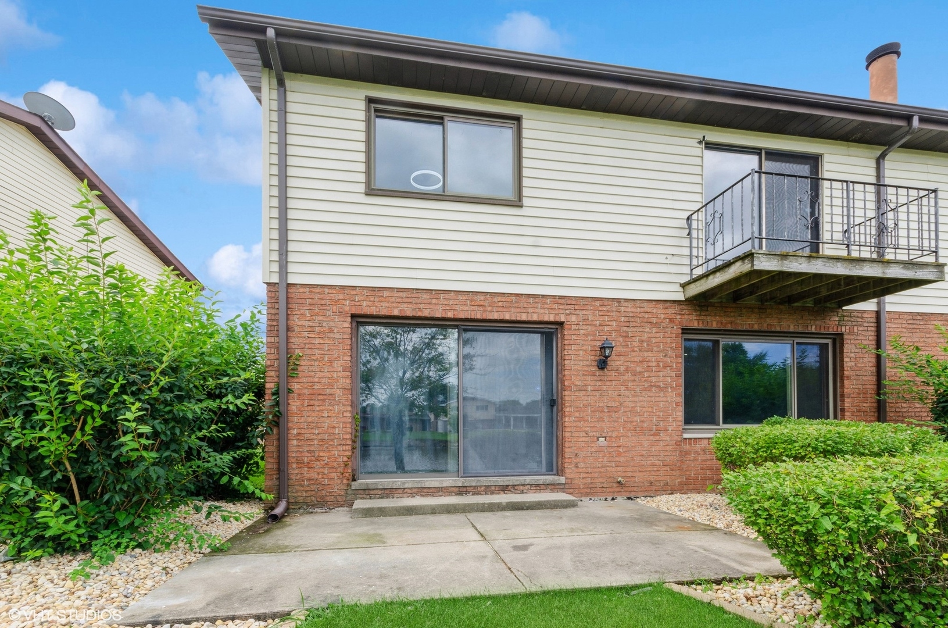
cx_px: 474
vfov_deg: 77.1
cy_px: 314
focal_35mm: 15
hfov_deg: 100.5
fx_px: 394
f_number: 14
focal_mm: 10
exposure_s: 1/25
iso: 100
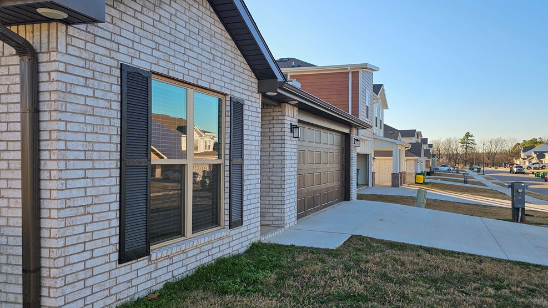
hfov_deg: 71.9
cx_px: 267
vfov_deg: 43.9
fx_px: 378
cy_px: 109
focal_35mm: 26
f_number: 1.7
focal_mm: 6.3
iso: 10
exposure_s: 1/441
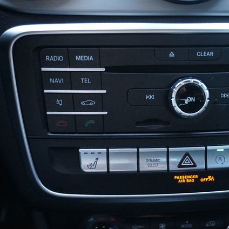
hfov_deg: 28.4
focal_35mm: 60
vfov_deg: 28.8
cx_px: 165
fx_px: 446
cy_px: 114
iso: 2000
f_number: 5
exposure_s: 1/60
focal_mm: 31
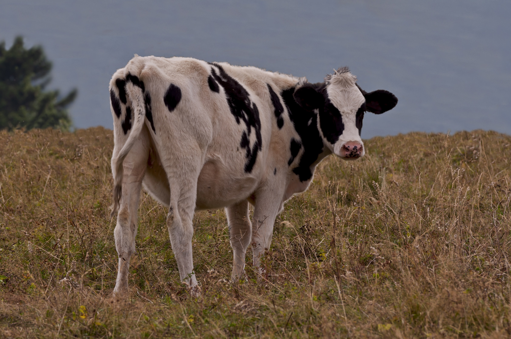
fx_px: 6380
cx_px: 256
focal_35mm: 450
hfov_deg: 4.6
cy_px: 170
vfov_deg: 3.0
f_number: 8
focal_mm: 300
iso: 200
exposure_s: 1/160
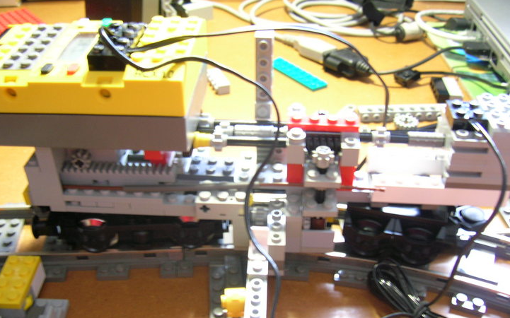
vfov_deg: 31.8
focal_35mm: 40
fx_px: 556
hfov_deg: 49.3
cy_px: 205
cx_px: 250
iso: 76
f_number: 2.9
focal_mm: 5.7
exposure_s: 1/3
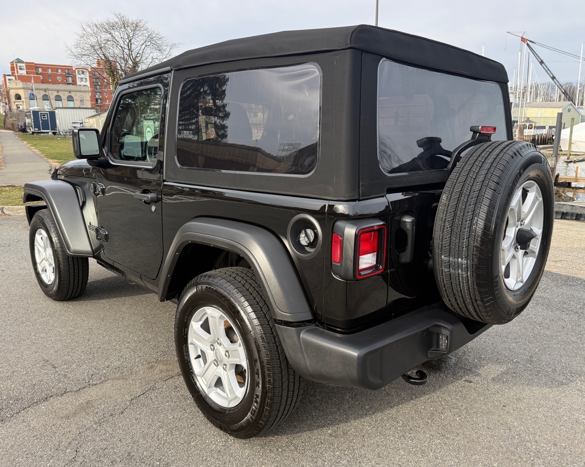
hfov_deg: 66.0
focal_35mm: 26
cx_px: 292
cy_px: 234
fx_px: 450
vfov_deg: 54.9
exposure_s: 1/840
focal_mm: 6.76
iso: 100
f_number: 1.78
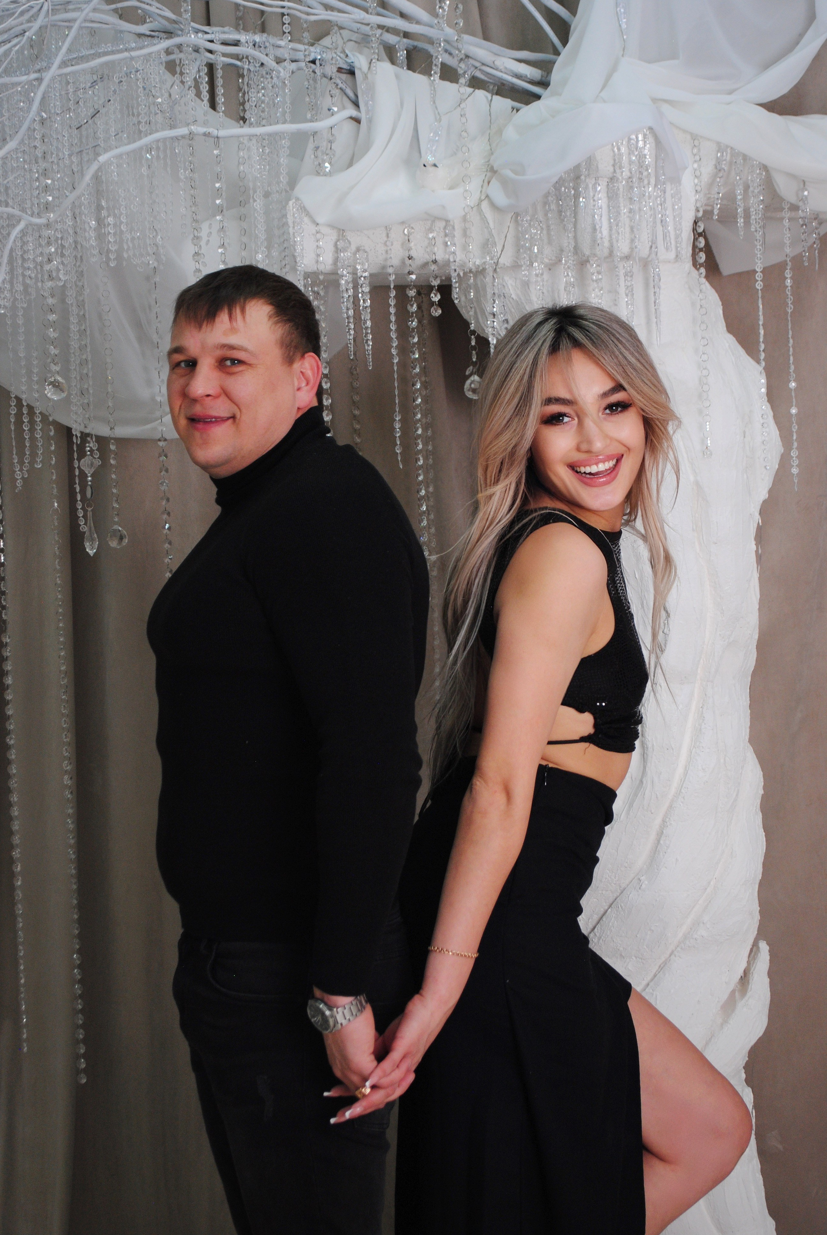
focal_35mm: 68
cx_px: 414
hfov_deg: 20.2
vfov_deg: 29.8
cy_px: 618
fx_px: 2319
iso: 400
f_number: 5.3
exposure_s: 1/80
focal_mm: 45
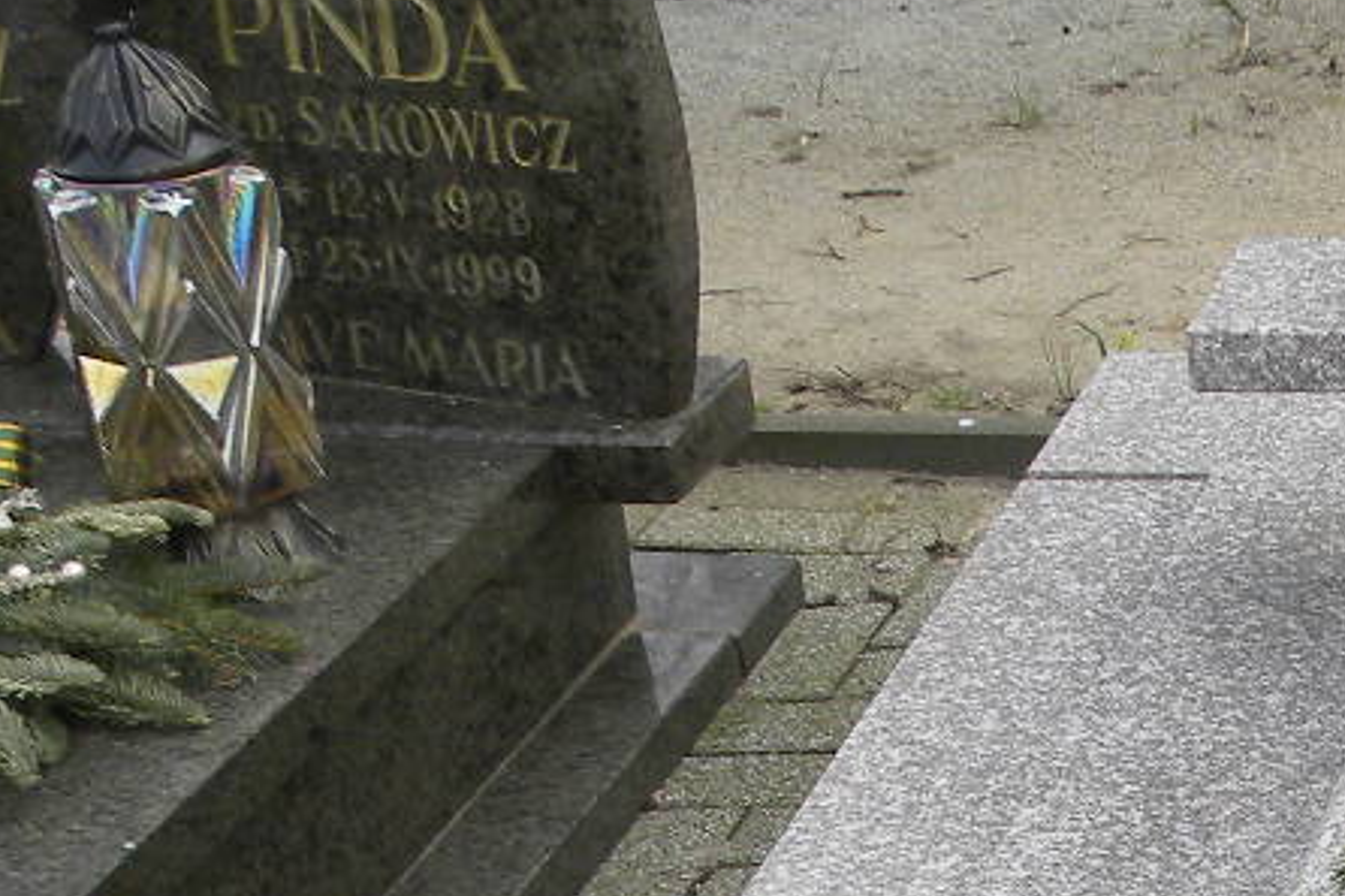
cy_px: 724
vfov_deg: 14.0
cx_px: 1972
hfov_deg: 18.7
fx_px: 3622
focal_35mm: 97
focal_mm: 4.6
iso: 64
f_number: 3.5
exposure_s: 1/148
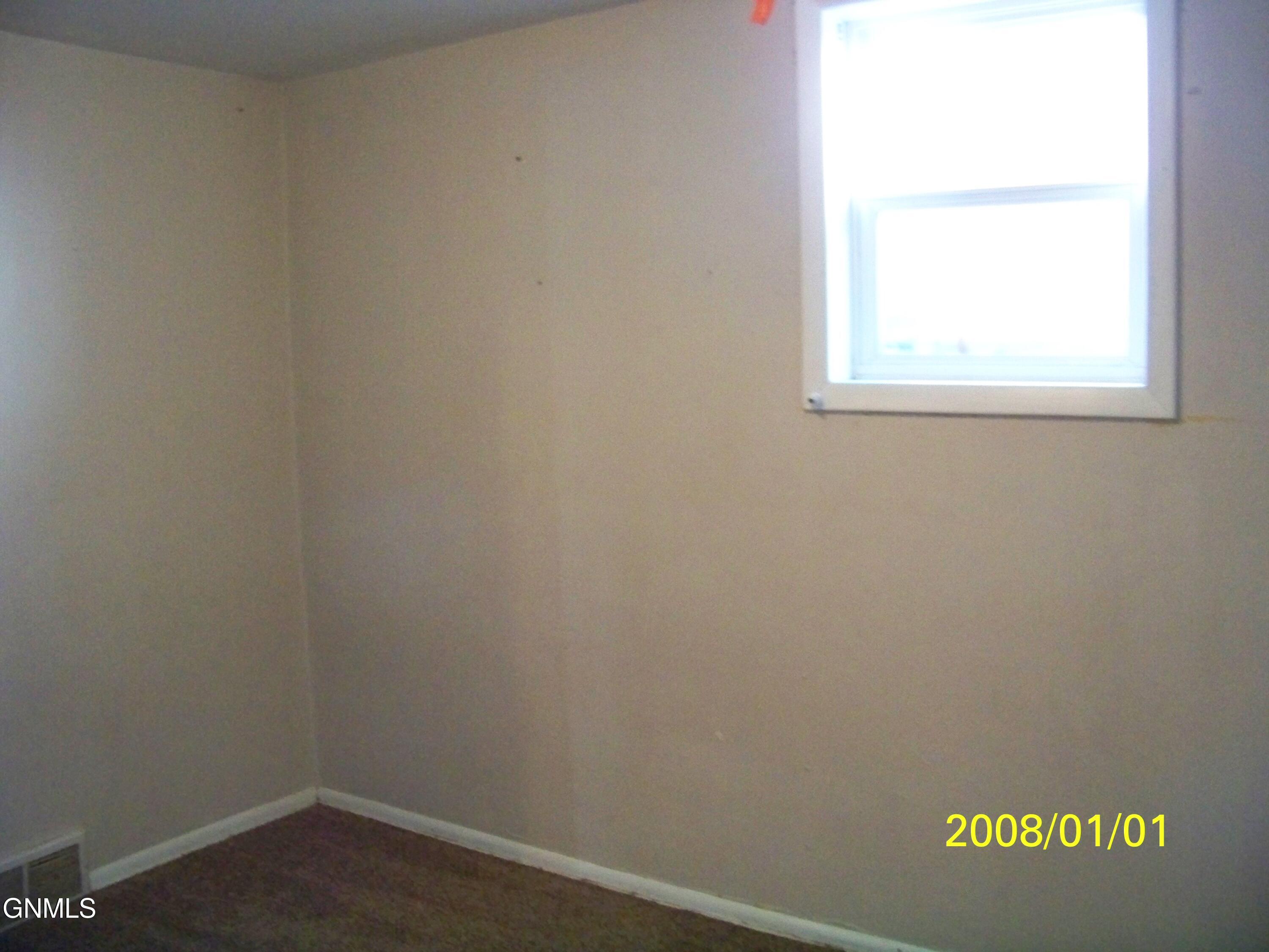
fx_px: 1210
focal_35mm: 33
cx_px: 634
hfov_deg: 55.4
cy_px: 476
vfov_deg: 42.9
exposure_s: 1/30
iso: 800
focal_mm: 5.85
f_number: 2.8
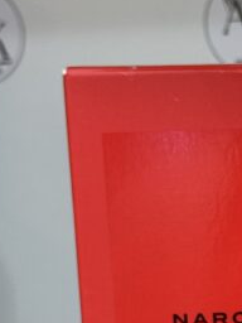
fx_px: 1398
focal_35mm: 150
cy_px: 334
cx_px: 359
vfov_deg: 13.0
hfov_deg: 9.6
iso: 64
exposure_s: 1/50
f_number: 1.78
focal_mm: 6.76
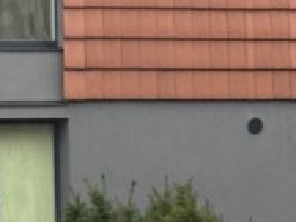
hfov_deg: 7.4
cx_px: -153
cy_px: -85
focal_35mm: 262
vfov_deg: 5.6
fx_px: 2240
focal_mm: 6.86
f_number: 1.78
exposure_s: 1/60
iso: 100
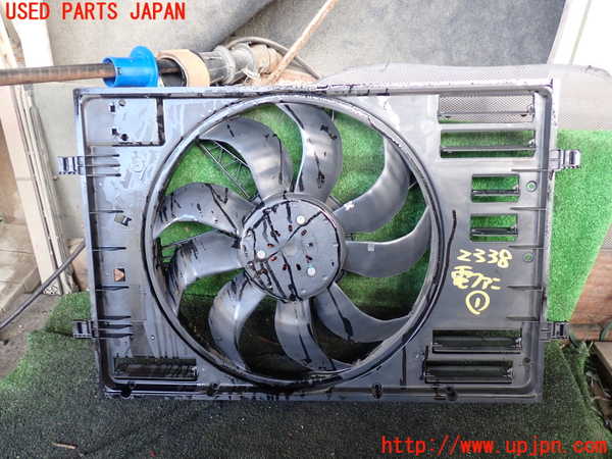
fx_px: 530
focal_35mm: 30
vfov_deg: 46.8
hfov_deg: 60.0
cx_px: 306
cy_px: 230
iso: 200
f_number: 2.3
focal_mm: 5.4
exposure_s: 1/50
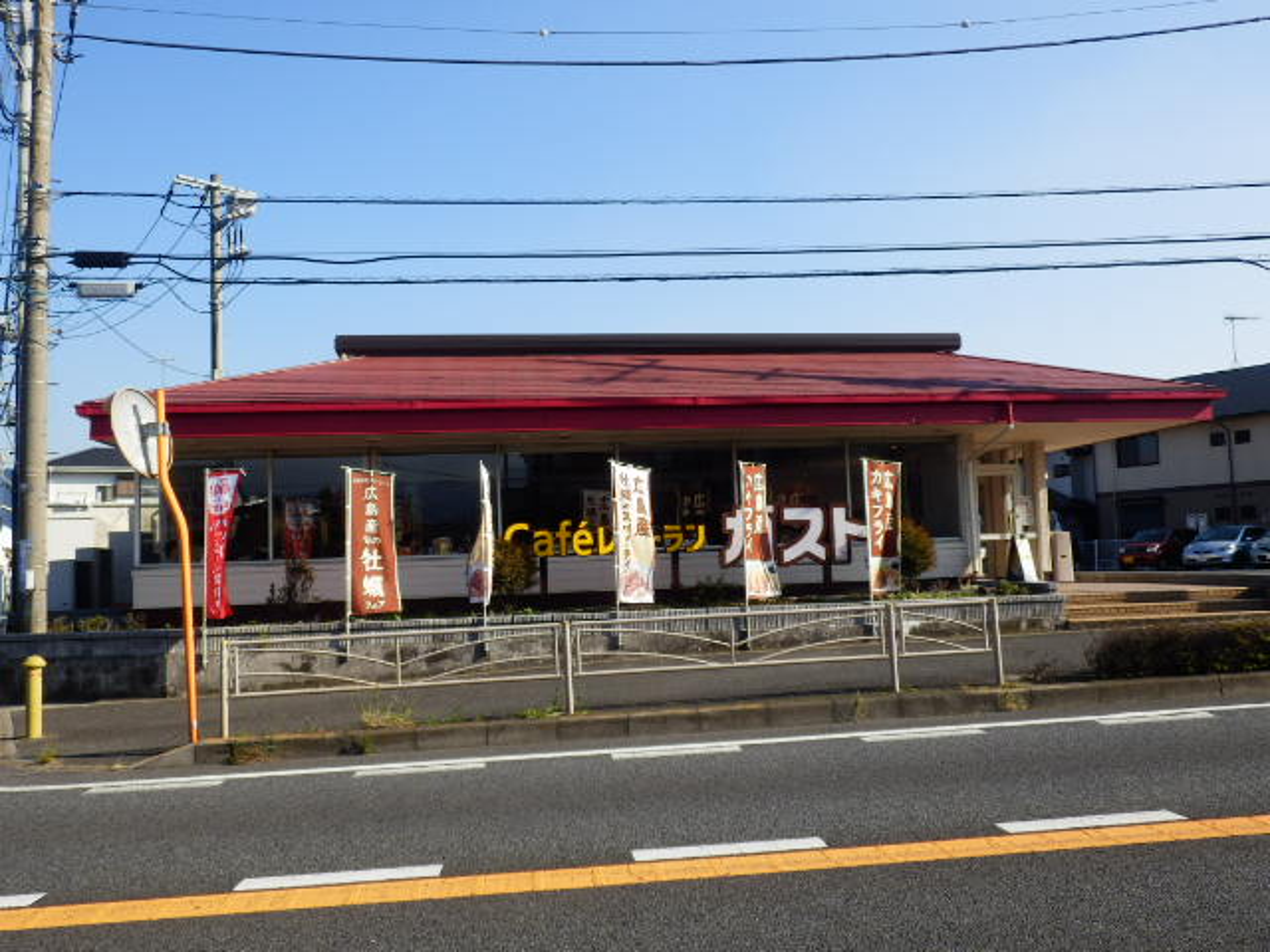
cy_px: 476
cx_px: 635
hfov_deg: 55.4
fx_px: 1211
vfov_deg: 42.9
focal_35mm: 33
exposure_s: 1/640
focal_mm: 5.9
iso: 80
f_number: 3.7
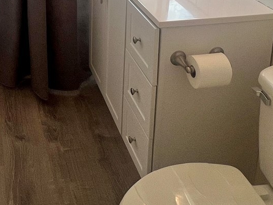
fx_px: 371
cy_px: -67
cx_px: 30
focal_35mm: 47
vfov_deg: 26.0
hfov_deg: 37.9
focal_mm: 1.57
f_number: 1.8
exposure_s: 1/209
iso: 32
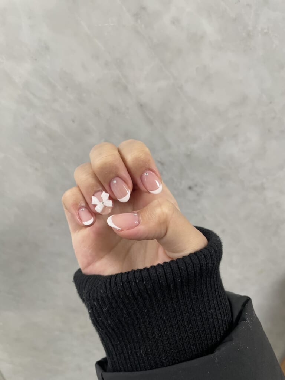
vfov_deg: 67.3
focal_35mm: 26
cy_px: 190
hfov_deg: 53.1
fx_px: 285
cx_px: 142
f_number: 1.6
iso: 100
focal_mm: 4.2
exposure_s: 1/100
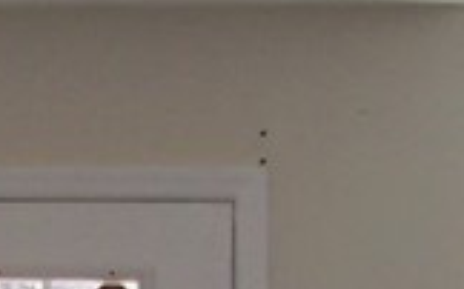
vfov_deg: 5.3
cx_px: -315
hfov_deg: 8.4
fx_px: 3045
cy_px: 632
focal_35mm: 241
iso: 64
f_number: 2.8
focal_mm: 5.85
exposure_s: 1/40
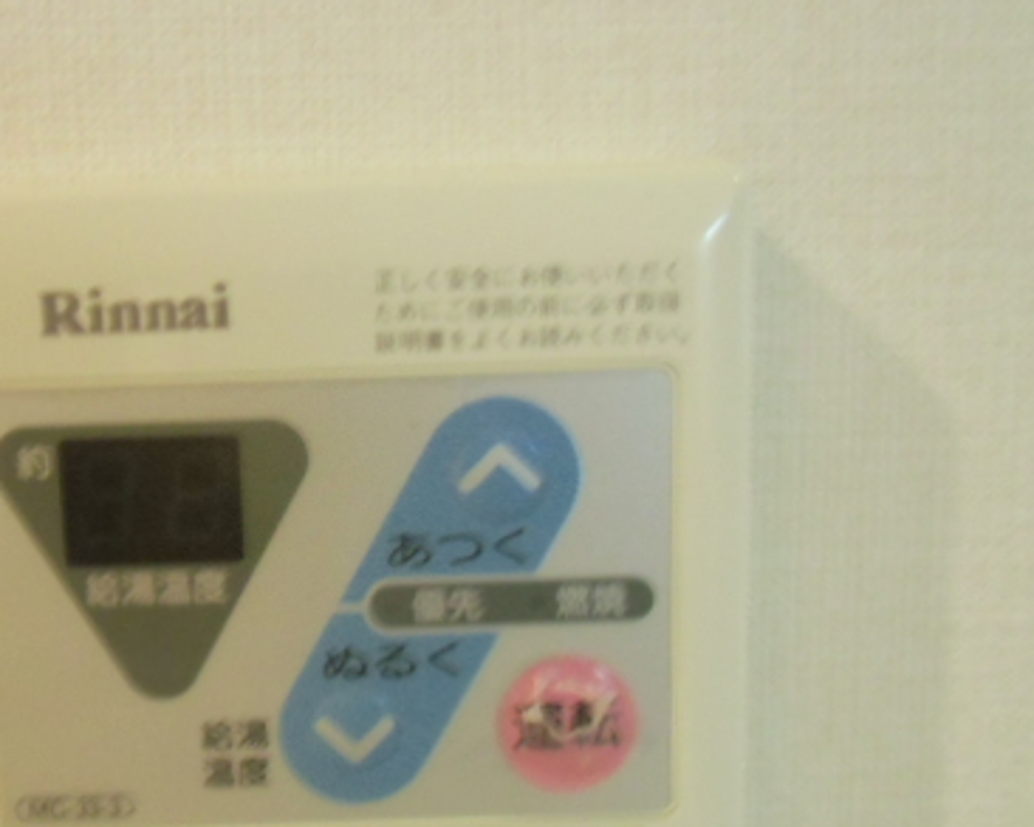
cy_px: 494
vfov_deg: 36.4
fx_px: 1255
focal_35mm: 41
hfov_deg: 44.0
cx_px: 325
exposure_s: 1/25
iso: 400
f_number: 3
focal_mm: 4.24
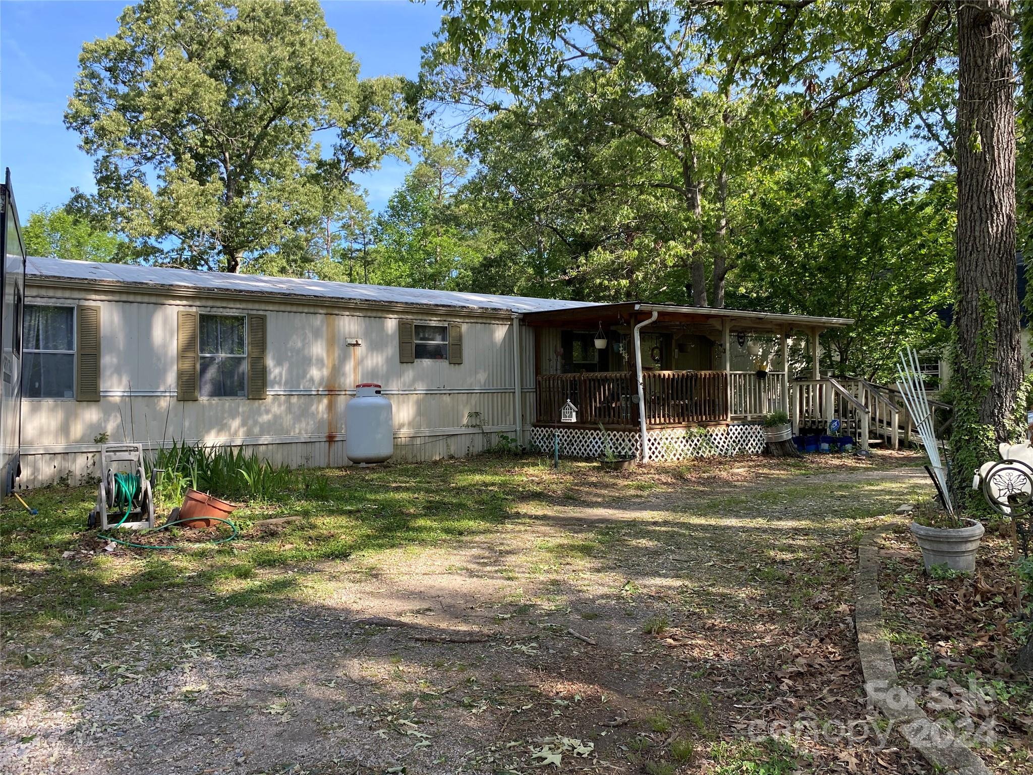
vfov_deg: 53.1
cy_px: 388
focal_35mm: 26
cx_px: 516
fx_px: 776
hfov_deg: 67.3
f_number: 1.8
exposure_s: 1/495
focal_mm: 4.25
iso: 32
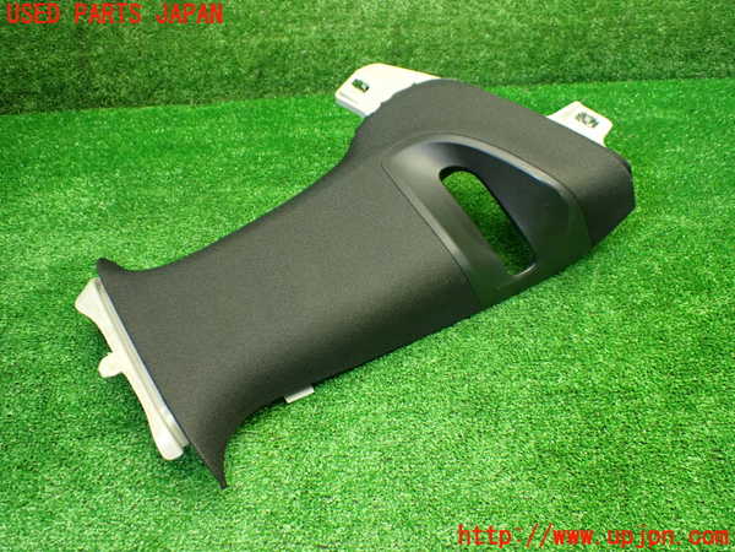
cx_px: 368
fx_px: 637
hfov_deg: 60.0
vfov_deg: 46.8
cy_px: 276
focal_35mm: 30
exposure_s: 1/125
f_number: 2.3
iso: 800
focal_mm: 5.4
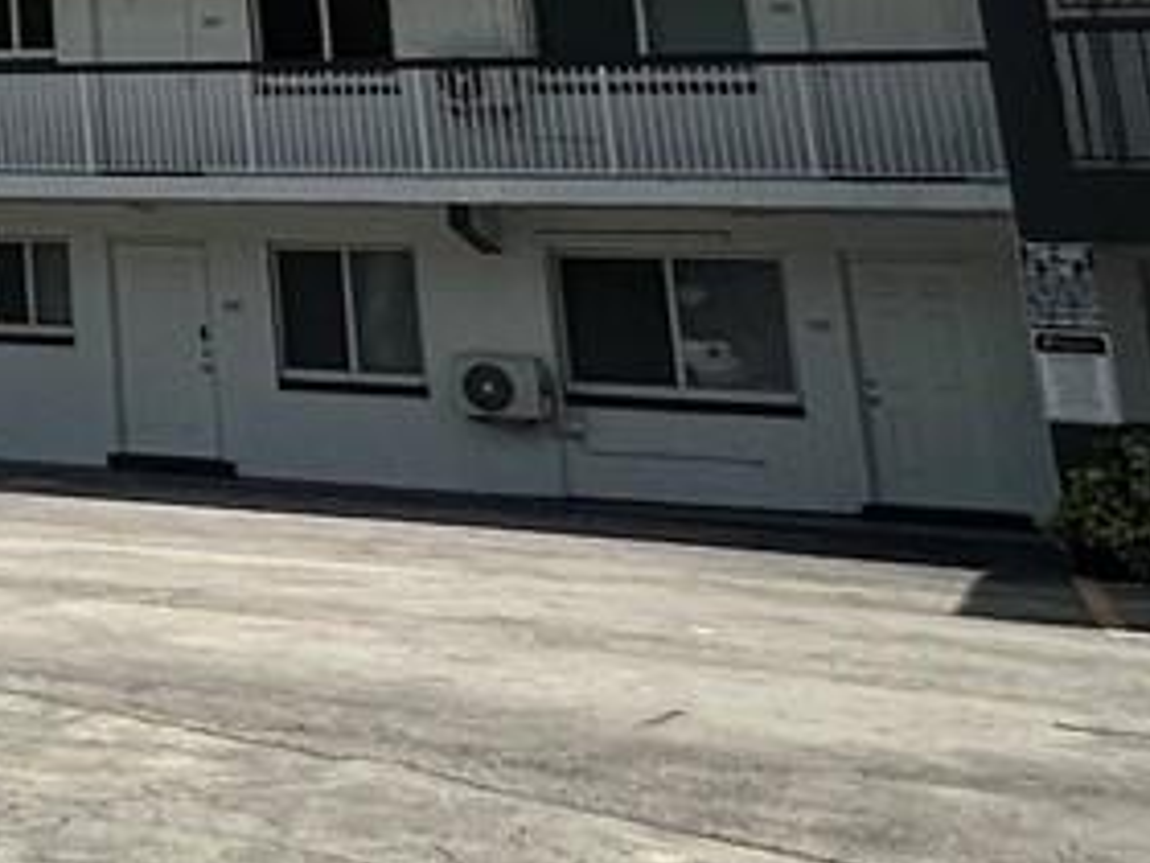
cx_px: -813
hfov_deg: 19.4
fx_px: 2658
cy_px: -530
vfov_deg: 16.4
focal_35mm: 80
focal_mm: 2.22
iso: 50
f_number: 2.2
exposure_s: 1/5051
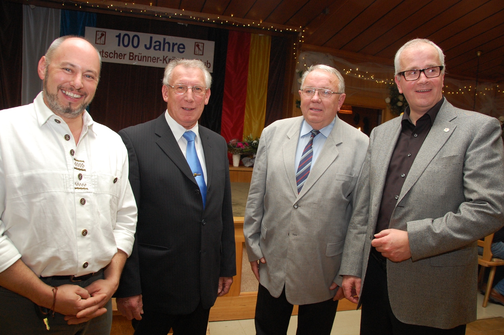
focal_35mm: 27
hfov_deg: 67.4
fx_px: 378
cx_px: 252
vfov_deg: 47.8
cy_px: 168
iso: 800
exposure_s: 1/60
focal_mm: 18
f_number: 5.6
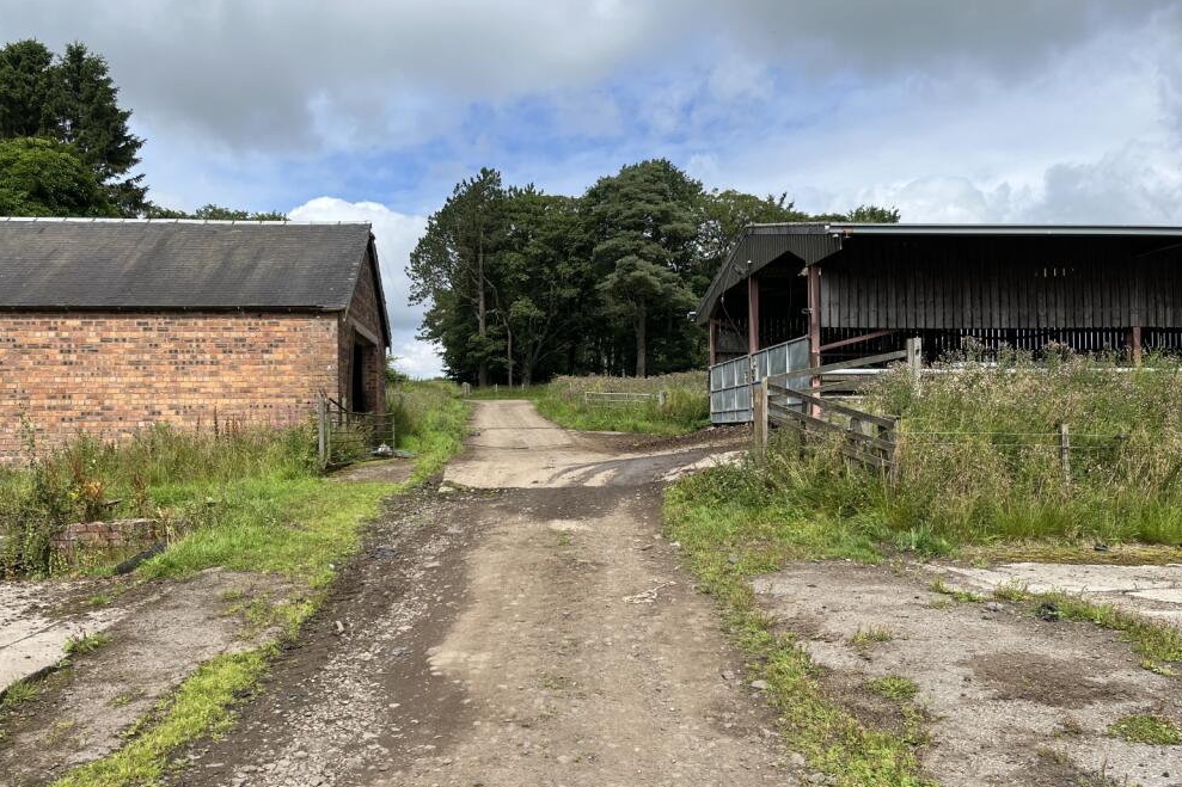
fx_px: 919
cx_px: 576
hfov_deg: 65.5
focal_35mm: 28
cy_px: 412
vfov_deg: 46.4
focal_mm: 5.1
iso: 50
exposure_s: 1/3413
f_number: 1.6
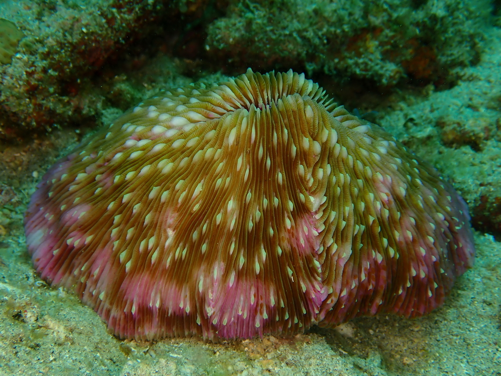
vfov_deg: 37.7
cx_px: 250
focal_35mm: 38
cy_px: 188
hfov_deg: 49.0
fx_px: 550
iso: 100
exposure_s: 1/640
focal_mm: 6.86
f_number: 3.5
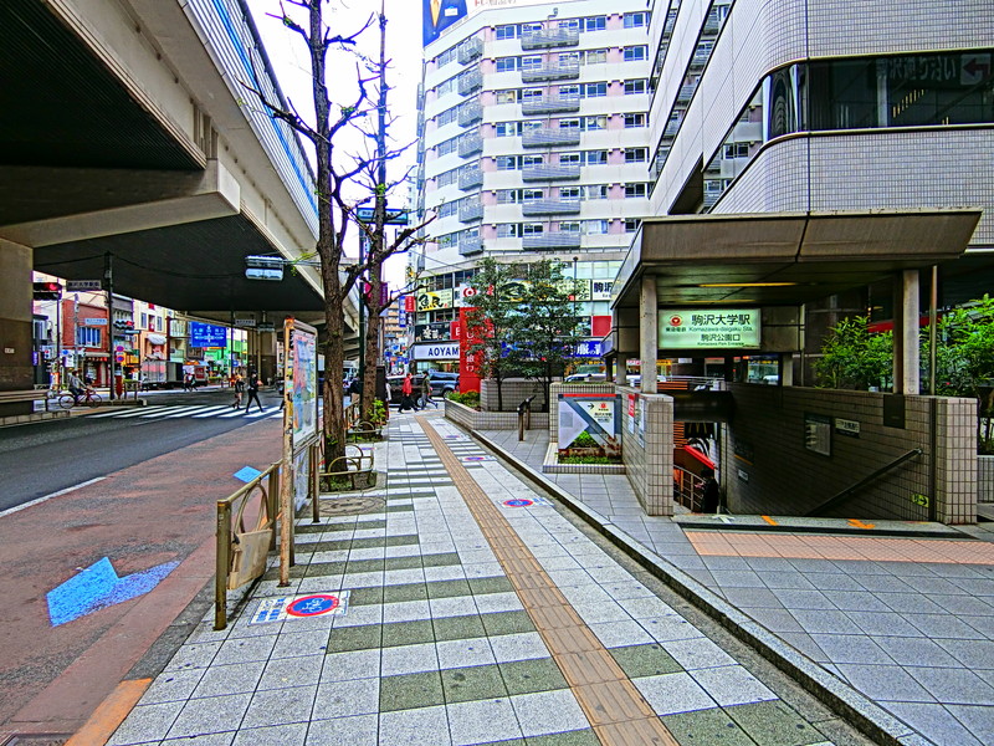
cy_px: 373
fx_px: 546
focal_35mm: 19
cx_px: 497
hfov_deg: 84.7
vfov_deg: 68.7
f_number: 2.7
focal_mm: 4.06
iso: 80
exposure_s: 1/400
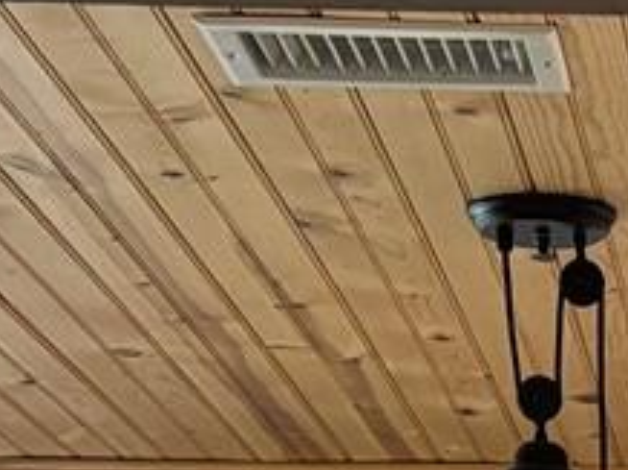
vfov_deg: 6.7
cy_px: 1626
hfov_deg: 9.9
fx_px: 3461
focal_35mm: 191
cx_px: 1072
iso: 160
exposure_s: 1/60
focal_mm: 5.96
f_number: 1.6
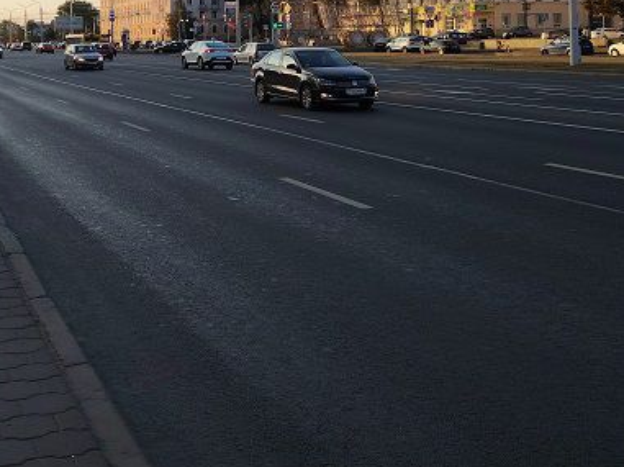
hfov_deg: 40.6
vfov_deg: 30.0
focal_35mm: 46
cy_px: 35
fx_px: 828
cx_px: 192
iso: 100
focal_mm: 5.25
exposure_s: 1/536
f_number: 1.75
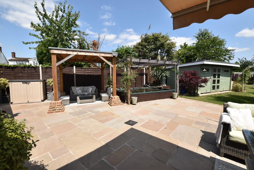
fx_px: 106
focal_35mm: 15
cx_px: 127
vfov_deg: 77.3
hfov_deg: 100.4
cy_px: 85
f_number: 8
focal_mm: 10
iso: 100
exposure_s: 1/200
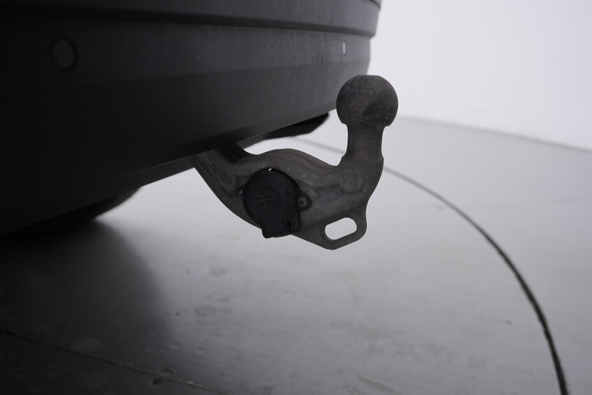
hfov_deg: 53.1
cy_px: 198
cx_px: 296
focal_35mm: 36
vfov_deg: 36.9
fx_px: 592
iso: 125
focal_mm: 24
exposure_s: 1/60
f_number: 4
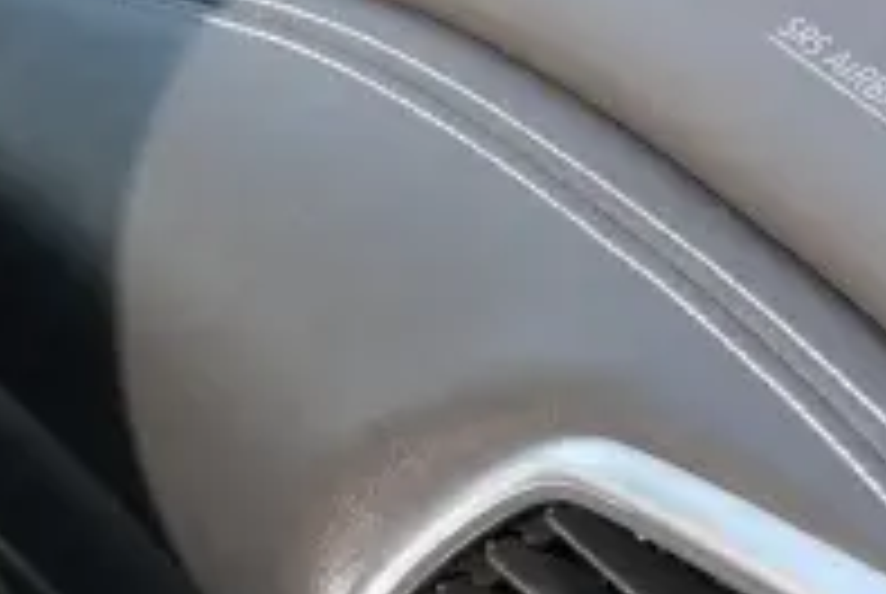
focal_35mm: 94
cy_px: 50
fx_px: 2317
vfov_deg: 14.4
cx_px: 112
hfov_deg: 21.2
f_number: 5
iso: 320
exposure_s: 1/100
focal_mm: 19.6
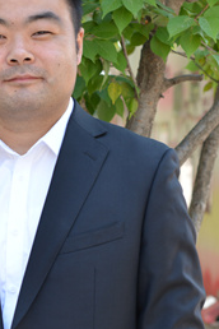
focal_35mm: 116
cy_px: 257
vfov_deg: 17.5
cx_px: 38
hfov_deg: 11.8
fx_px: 1058
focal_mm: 50
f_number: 4
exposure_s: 1/250
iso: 250
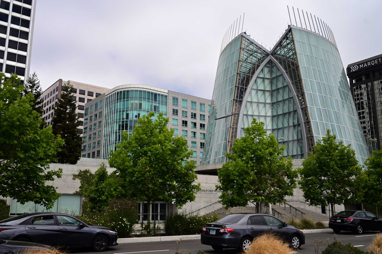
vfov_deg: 38.3
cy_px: 127
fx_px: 366
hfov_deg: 55.1
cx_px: 191
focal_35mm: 34
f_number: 4
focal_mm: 34.5
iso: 100
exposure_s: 1/1600
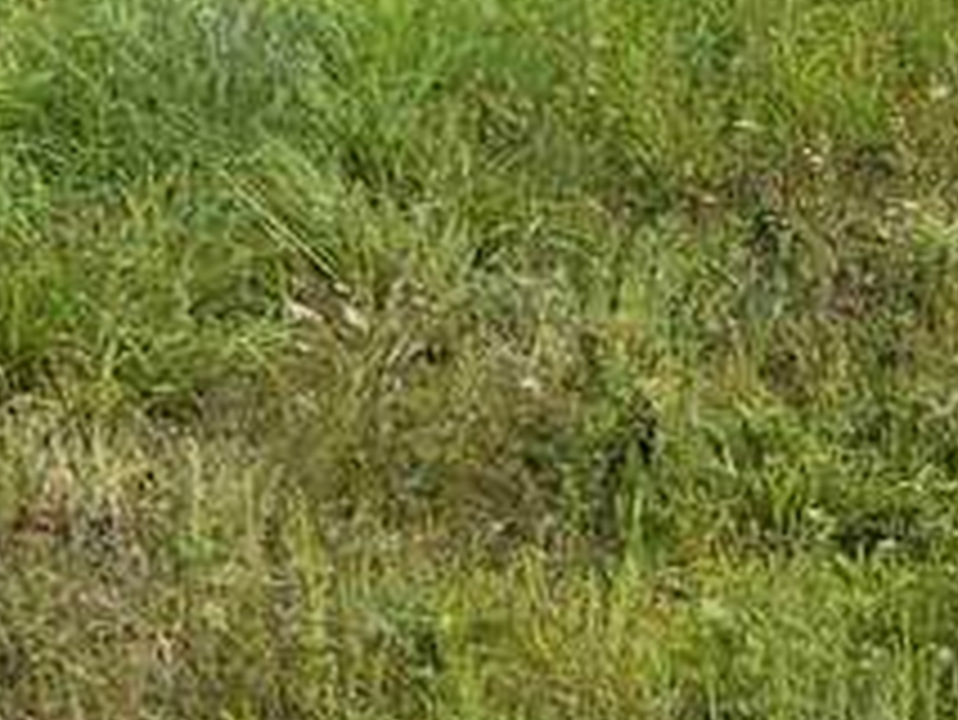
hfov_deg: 10.7
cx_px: -1750
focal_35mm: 138
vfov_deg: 9.9
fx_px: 3821
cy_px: -760
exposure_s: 1/590
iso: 10
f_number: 1.7
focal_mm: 6.3
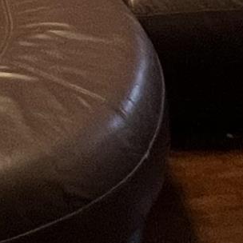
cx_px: -180
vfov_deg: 11.2
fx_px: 921
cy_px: -423
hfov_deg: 13.6
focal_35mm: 116
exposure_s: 1/41
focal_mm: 1.57
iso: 250
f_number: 1.8
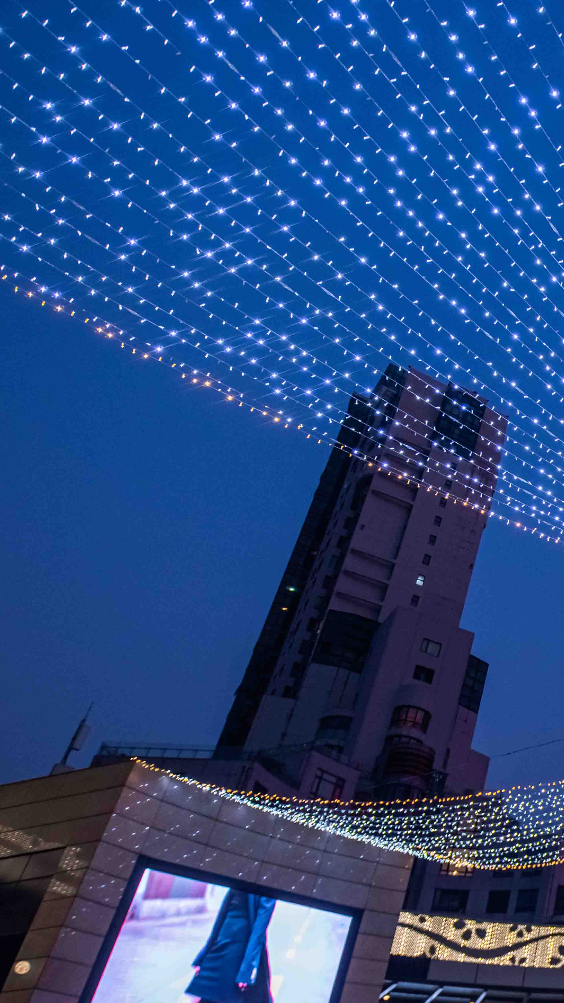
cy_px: 651
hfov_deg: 25.5
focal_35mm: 34
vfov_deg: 57.0
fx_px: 904
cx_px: 859
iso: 320
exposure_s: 1/80
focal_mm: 14
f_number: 2.5
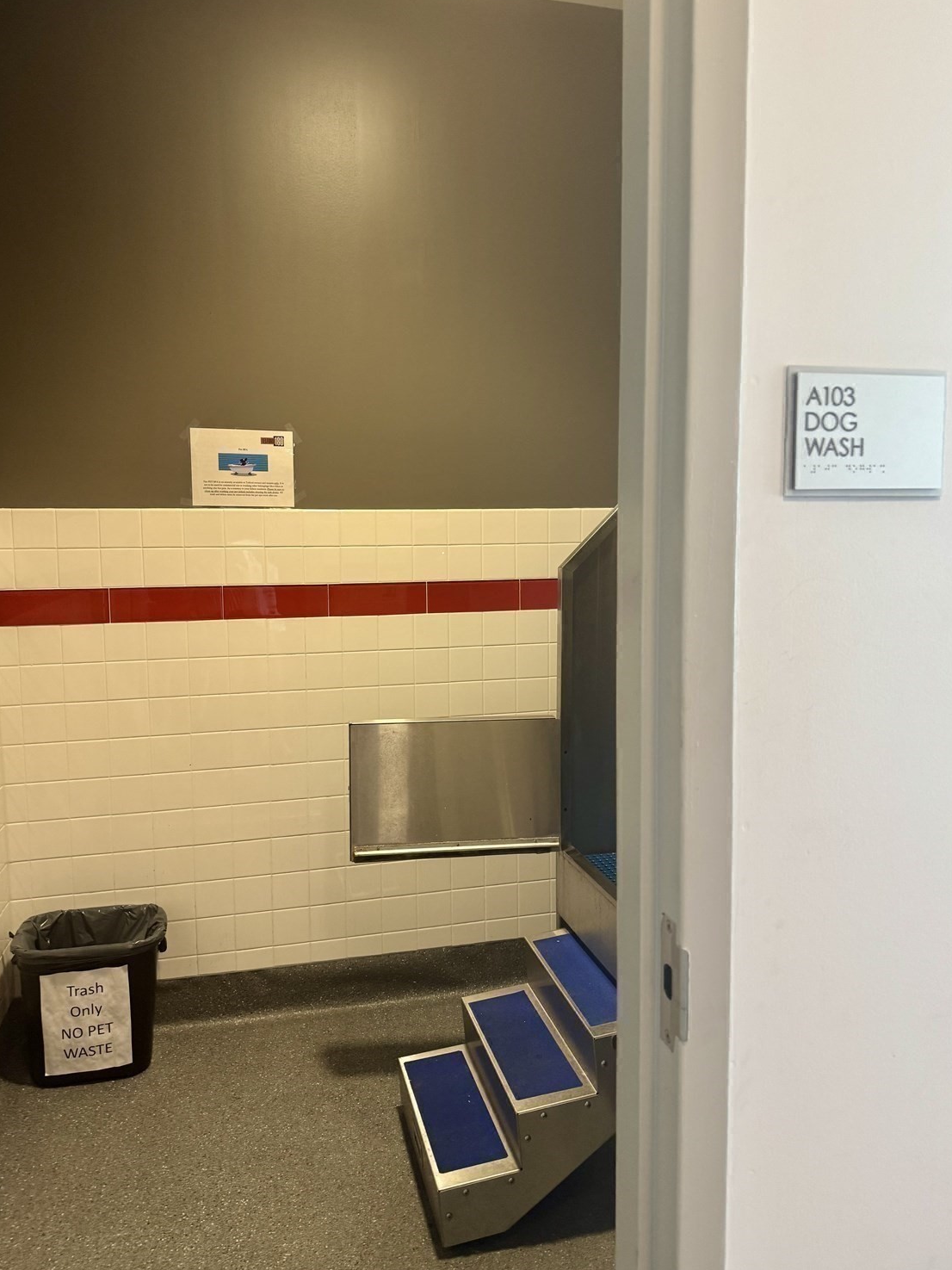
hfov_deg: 54.9
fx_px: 917
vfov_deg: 69.4
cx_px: 479
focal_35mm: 25
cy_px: 610
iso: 200
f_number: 1.78
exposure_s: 1/60
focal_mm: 6.76
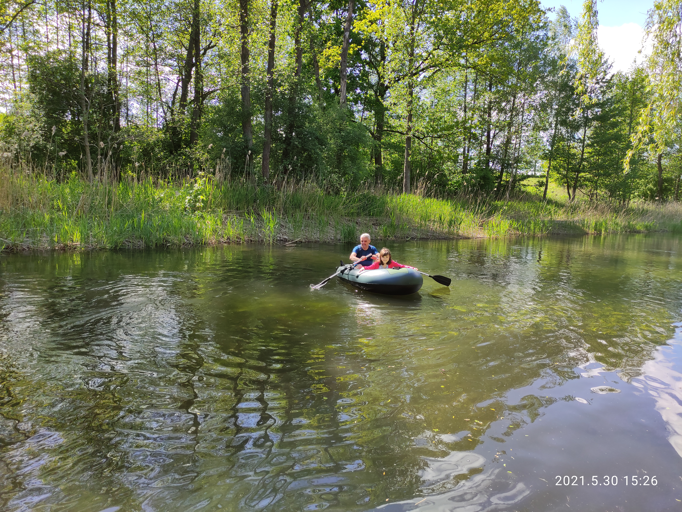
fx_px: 493
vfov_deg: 54.9
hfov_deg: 69.4
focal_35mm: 25
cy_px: 256
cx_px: 341
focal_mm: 5.43
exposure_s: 1/589
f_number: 1.89
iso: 100
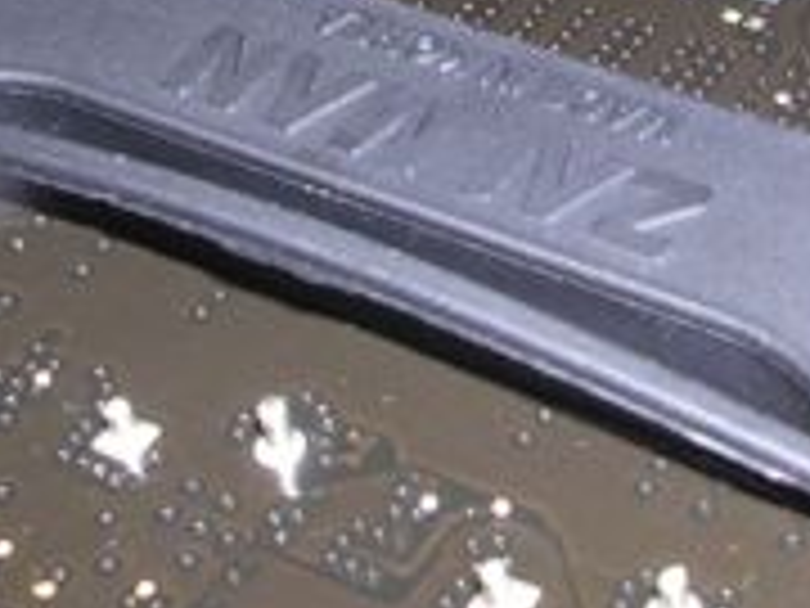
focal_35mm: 127
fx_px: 2972
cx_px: 688
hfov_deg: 15.4
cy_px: 81
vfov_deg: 11.6
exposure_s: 1/60.1
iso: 50
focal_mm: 5.8
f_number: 5.6
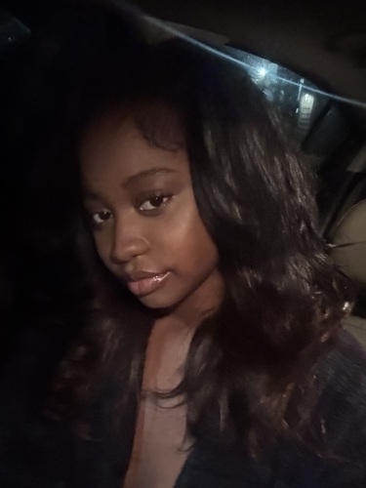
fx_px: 423
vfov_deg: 60.0
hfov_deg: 46.8
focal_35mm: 30
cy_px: 244
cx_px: 183
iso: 2000
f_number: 1.9
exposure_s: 1/15
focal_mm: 2.69
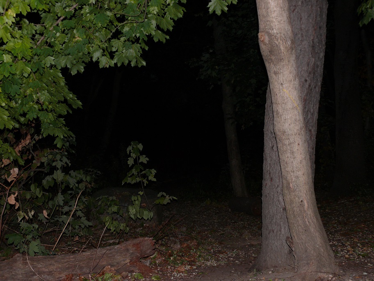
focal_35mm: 41
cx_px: 187
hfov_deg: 45.8
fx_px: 443
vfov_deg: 35.1
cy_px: 140
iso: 160
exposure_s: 1/30
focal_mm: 8.7
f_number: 2.8
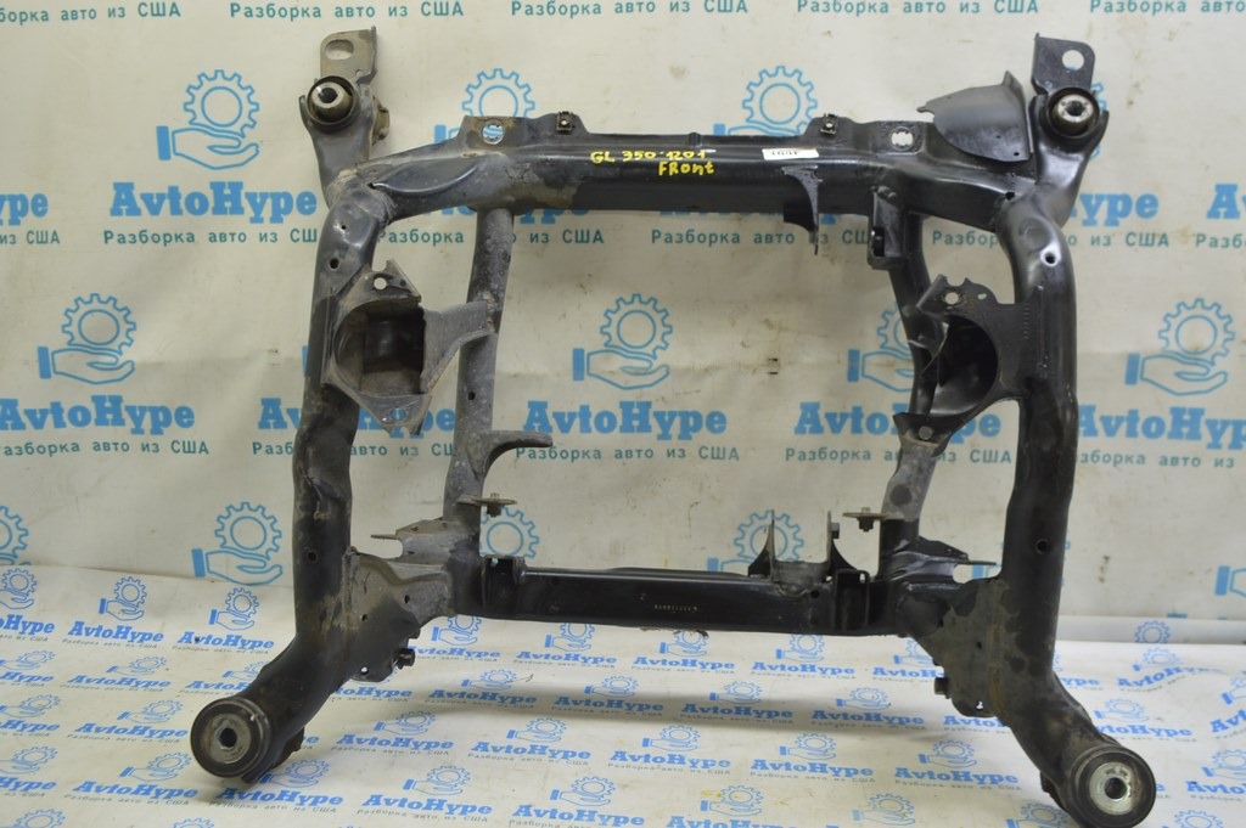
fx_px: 1245
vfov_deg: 36.8
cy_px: 414
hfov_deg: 53.2
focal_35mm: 36
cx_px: 623
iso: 400
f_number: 5.6
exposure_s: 1/20
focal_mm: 24
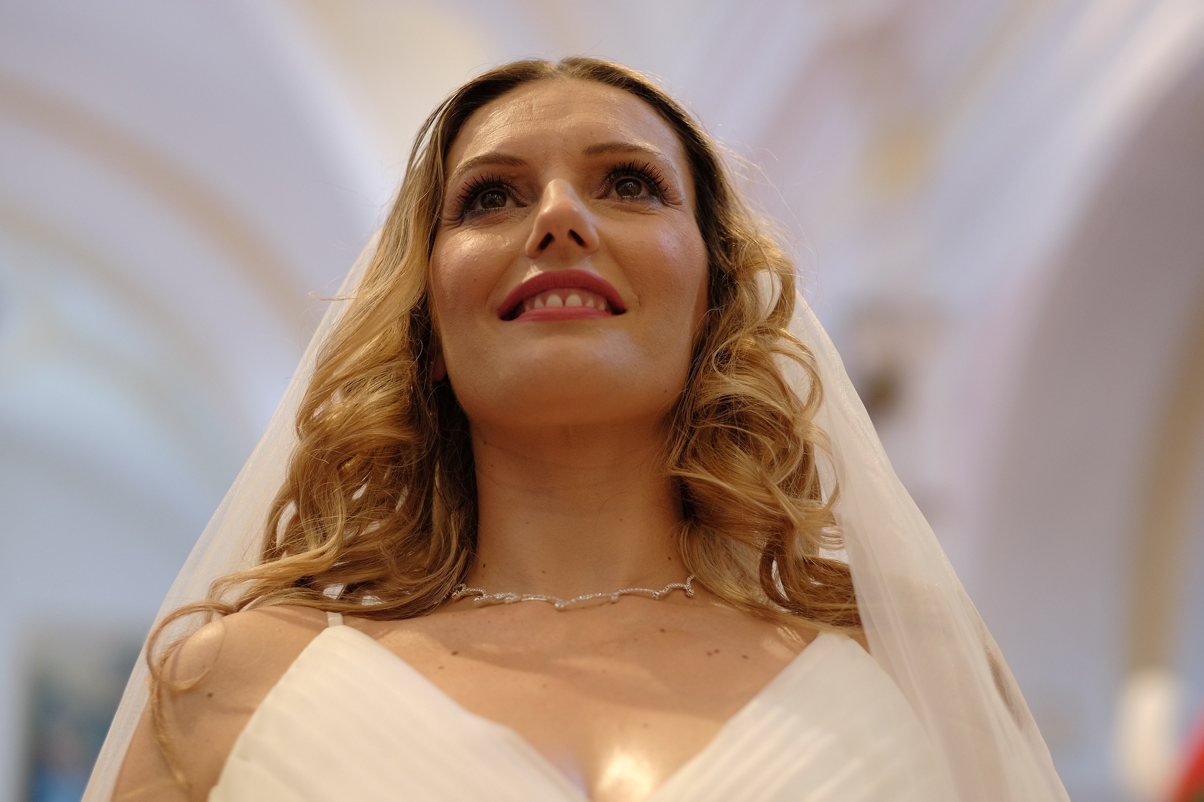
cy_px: 401
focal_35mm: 84
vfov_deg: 16.3
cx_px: 602
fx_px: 2809
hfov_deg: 24.2
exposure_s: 1/60
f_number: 2
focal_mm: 56
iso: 800
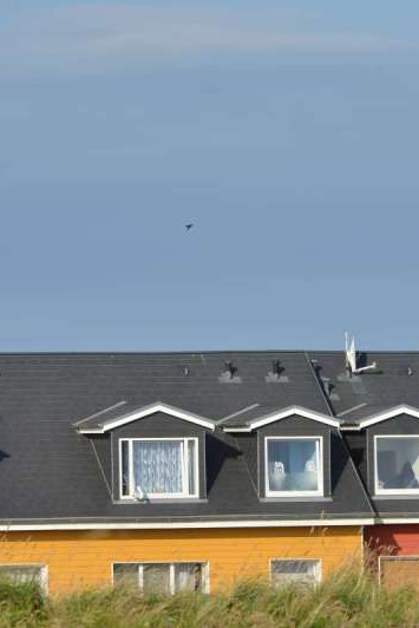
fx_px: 5251
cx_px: 314
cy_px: 314
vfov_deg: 6.8
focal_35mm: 301
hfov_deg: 4.6
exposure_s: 1/200
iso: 160
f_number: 13
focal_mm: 200
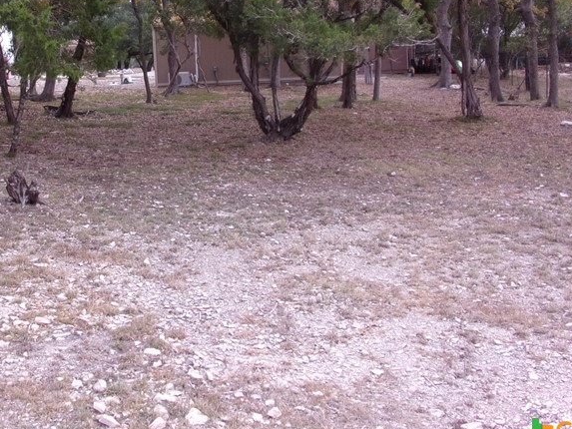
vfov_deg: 28.5
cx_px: 159
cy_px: 84
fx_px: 826
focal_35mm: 50
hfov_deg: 37.4
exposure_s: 1/240
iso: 80
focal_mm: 5
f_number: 3.4
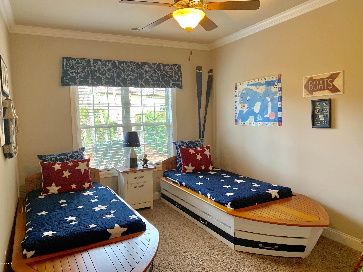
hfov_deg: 67.3
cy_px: 136
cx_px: 182
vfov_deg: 53.1
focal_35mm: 26
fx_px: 273
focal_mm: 4.25
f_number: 1.8
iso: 200
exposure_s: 1/60
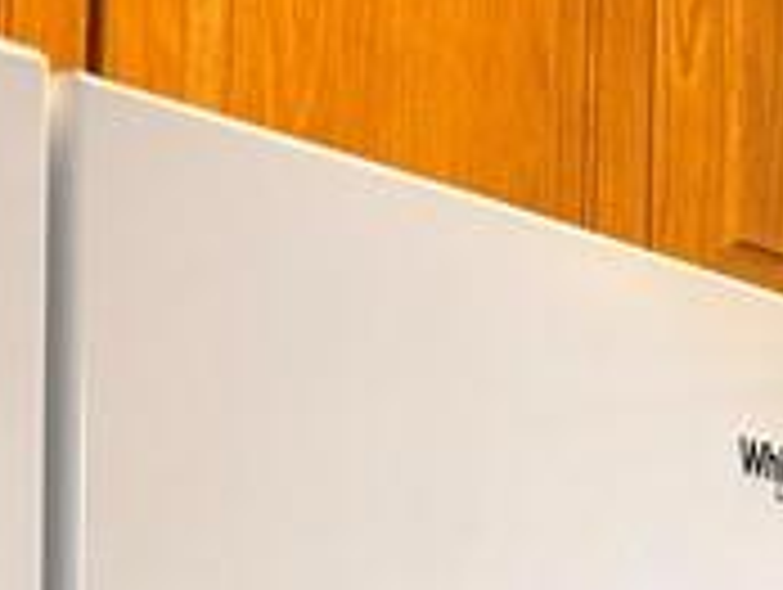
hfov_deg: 12.6
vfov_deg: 10.1
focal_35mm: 141
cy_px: 955
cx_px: 1444
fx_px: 3194
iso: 100
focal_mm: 6.76
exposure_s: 1/120
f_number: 1.78
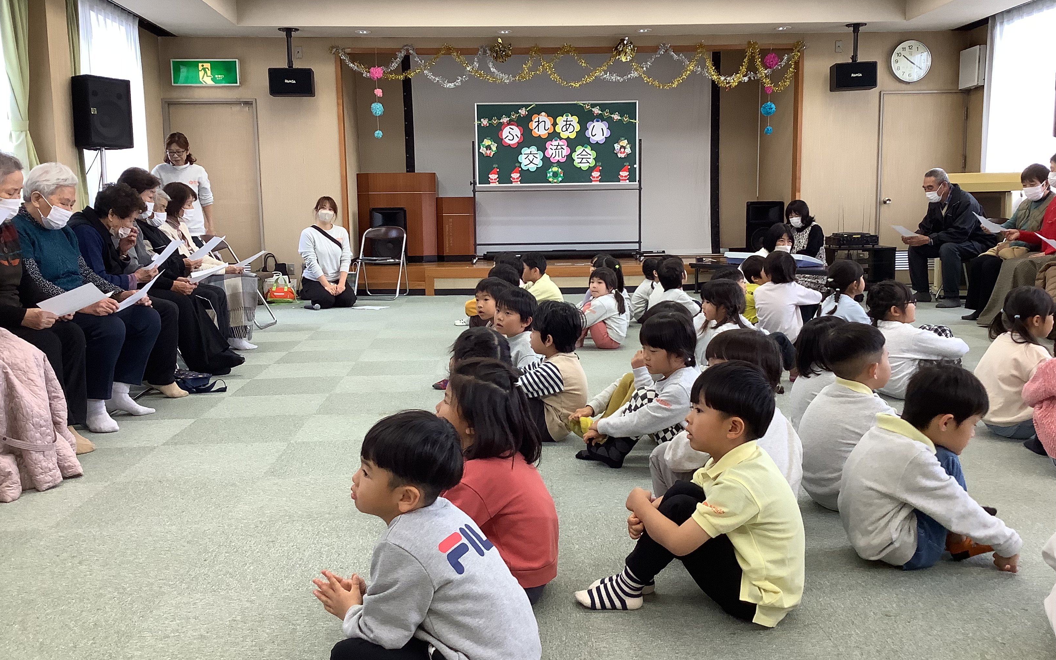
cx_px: 527
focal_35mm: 33
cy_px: 312
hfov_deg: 58.1
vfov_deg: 38.3
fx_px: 950
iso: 100
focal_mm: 3.3
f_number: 2.4
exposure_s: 1/60
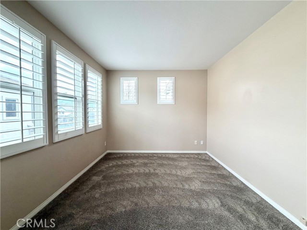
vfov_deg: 85.7
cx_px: 154
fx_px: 124
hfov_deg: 102.1
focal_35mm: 14
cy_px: 115
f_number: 2.2
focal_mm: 2.22
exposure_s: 1/121
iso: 80
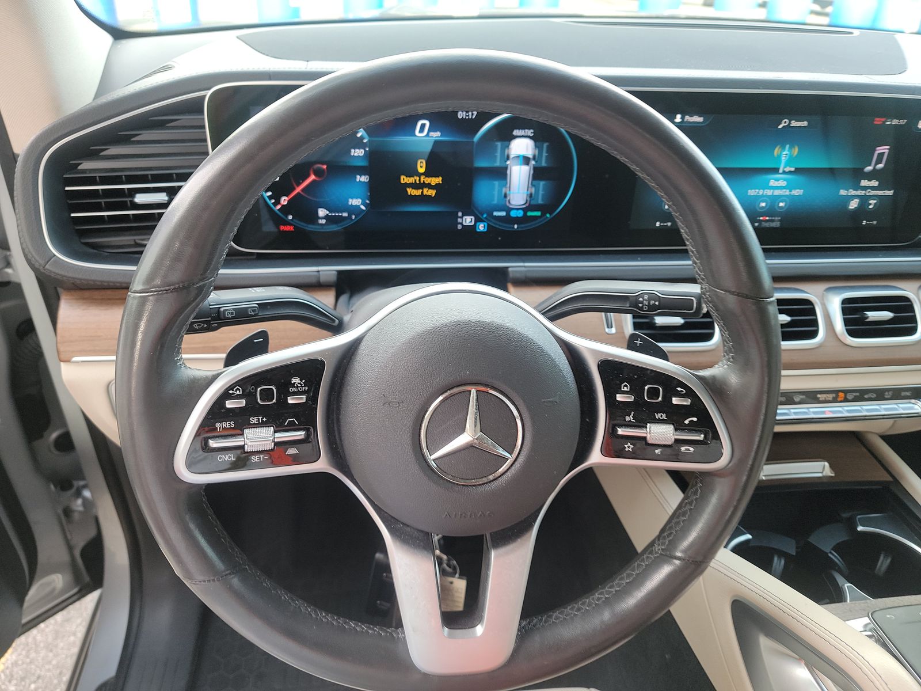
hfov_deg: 71.6
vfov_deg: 56.8
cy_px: 346
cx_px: 460
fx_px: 639
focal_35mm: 24
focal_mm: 6.7
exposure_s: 1/59
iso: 92
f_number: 1.8
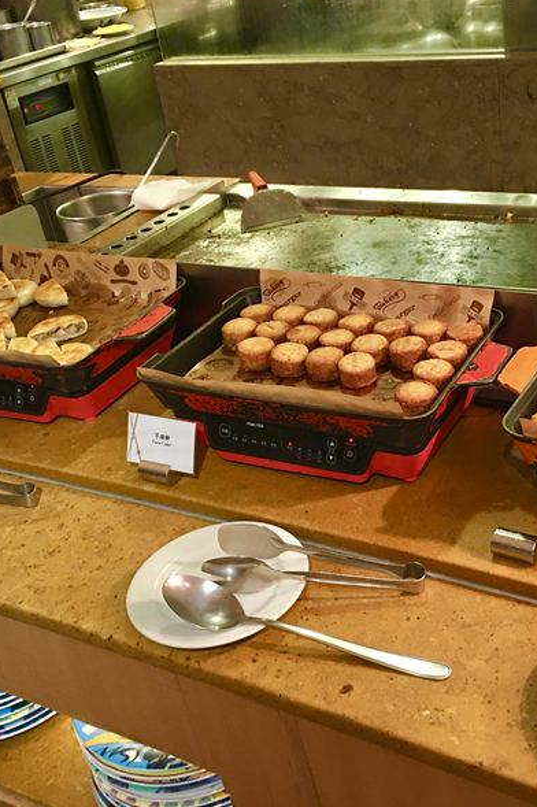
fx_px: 918
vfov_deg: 47.4
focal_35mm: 41
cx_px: 388
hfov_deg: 32.1
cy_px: 397
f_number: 2.2
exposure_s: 1/15
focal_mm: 4.15
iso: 80
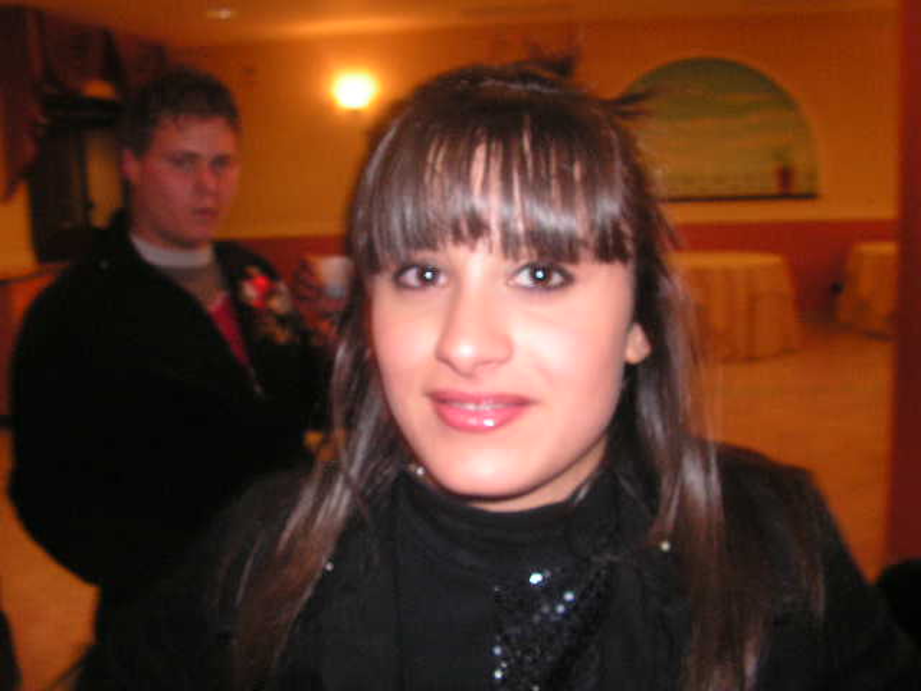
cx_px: 460
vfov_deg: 39.7
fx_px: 958
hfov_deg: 51.4
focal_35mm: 36
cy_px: 346
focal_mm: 6
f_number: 3.2
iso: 200
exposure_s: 1/40
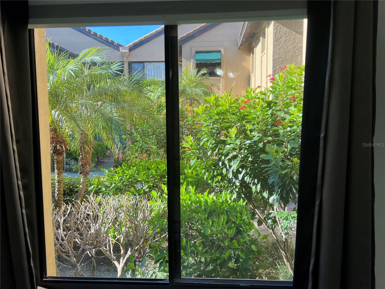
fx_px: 289
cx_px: 192
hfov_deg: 67.3
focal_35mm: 26
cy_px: 144
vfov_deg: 53.1
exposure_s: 1/401
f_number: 1.5
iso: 50
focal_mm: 5.7
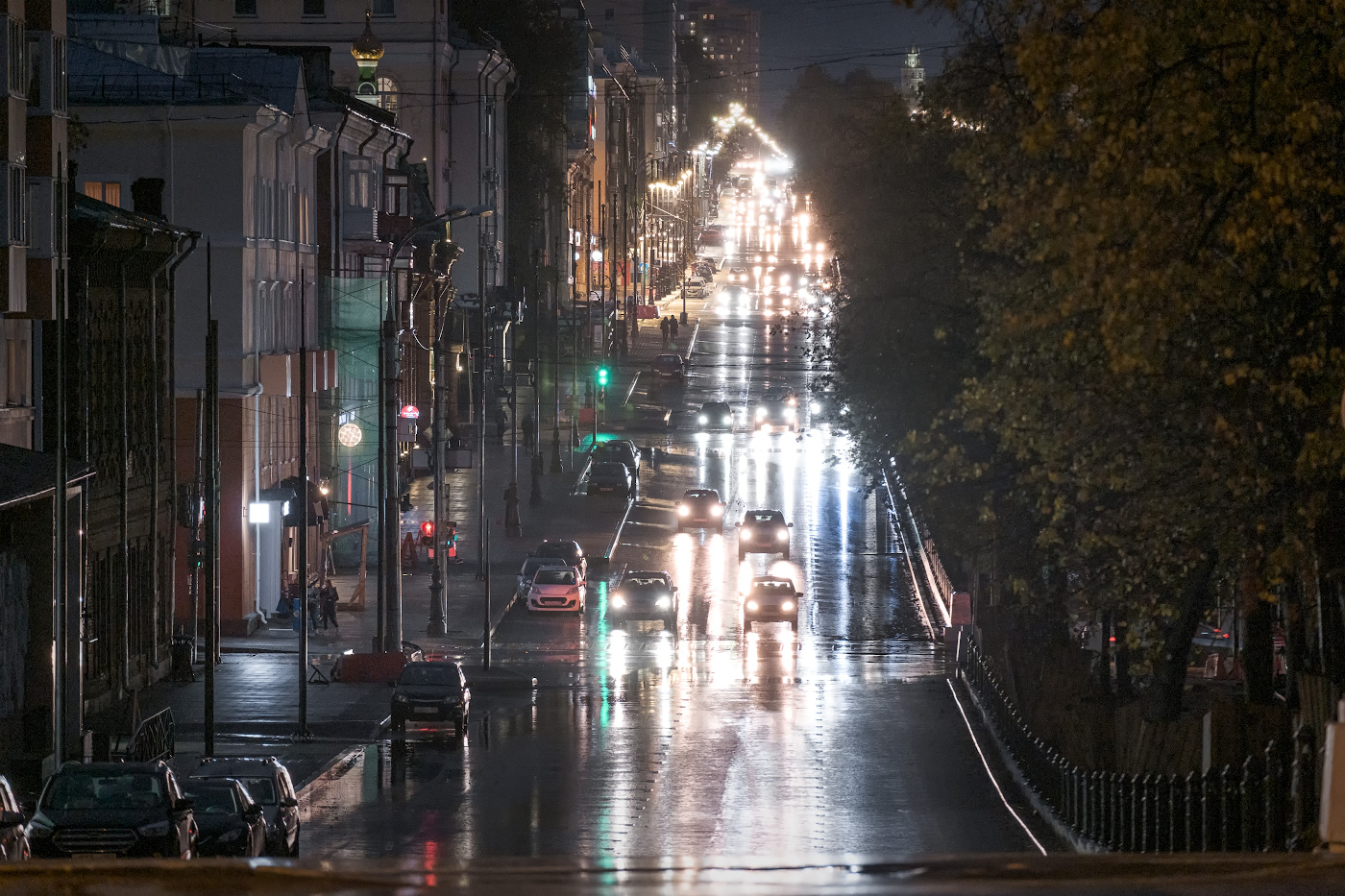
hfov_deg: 9.8
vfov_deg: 6.5
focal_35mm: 210
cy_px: 448
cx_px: 672
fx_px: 7844
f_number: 2.8
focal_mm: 140
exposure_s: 1/30
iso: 1600
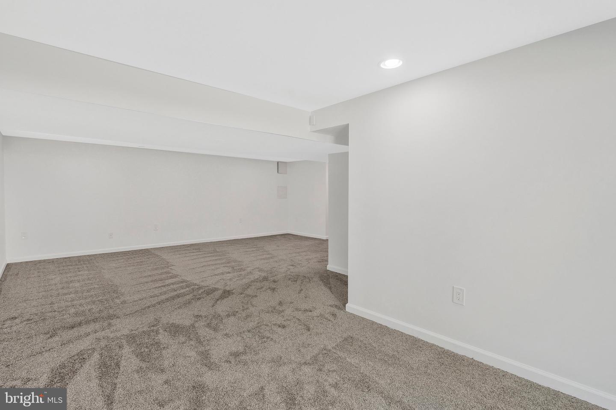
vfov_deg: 73.7
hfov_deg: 96.7
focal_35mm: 16
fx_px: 274
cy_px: 205
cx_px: 308
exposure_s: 1/60
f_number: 8
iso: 1250
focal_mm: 16
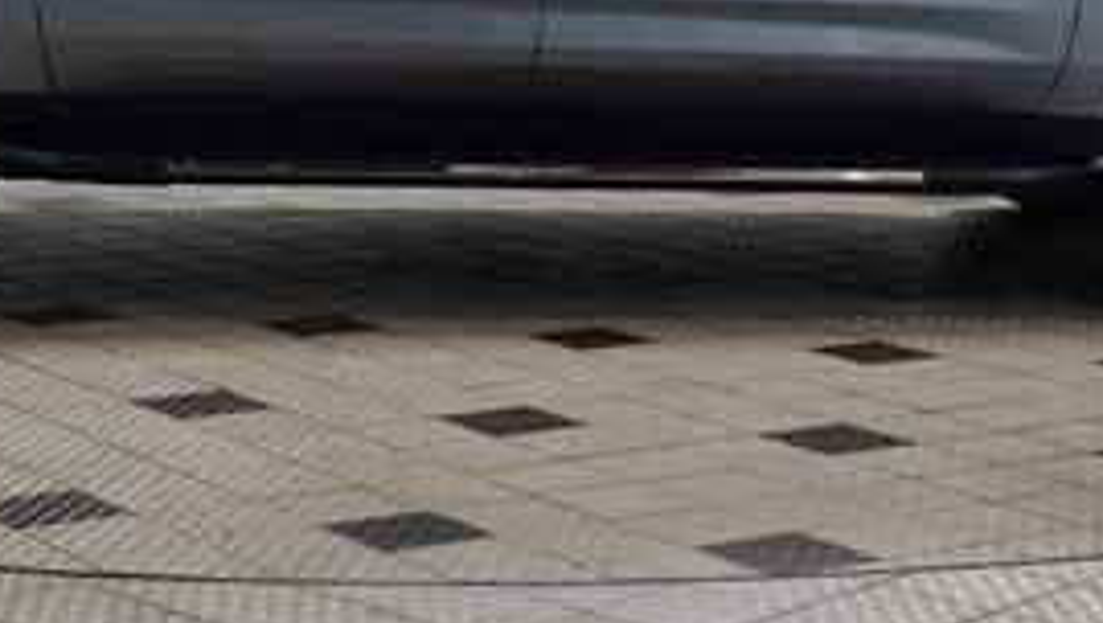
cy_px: -88
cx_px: 398
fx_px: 3169
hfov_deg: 19.7
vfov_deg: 11.1
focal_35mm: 108
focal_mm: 29
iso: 400
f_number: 6.3
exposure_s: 1/15
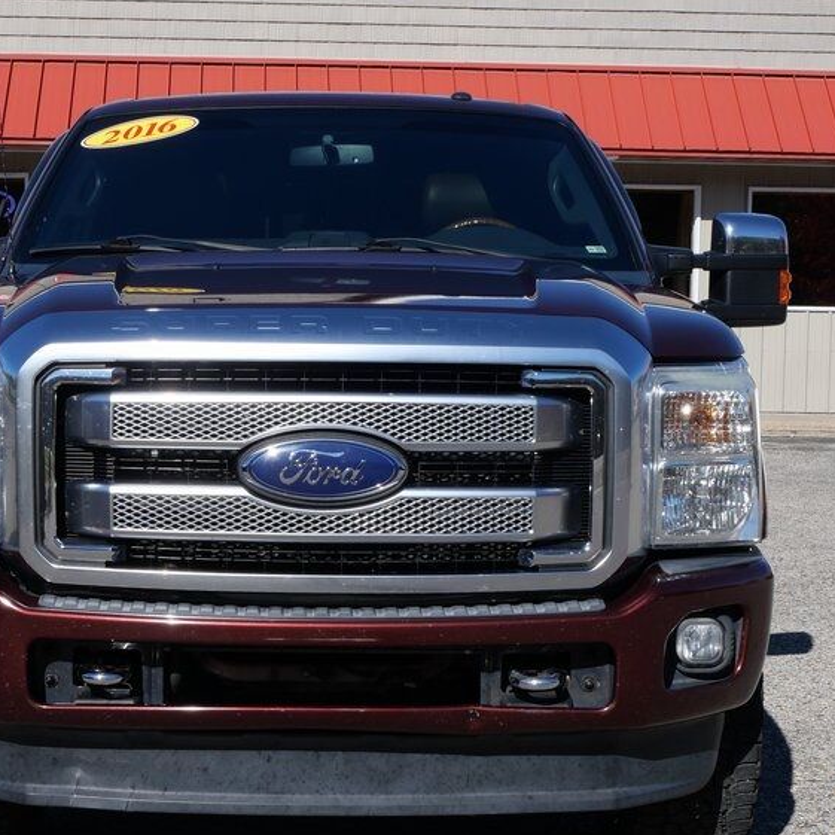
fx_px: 1938
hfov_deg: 24.3
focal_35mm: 71
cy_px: 485
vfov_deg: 24.3
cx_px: 319
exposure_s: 1/400
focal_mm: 22
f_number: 10
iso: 200
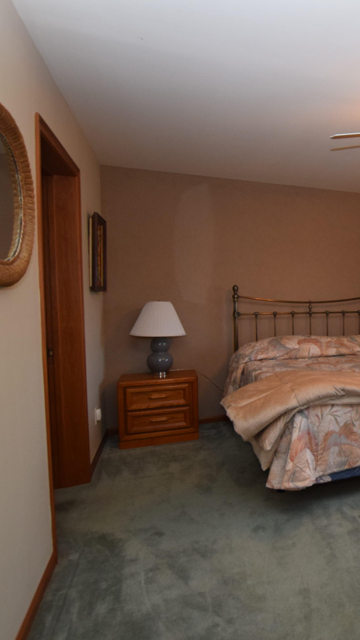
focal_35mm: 24
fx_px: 407
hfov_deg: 39.9
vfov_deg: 76.3
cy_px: 316
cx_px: 385
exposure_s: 1/100
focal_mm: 10
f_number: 5
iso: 800
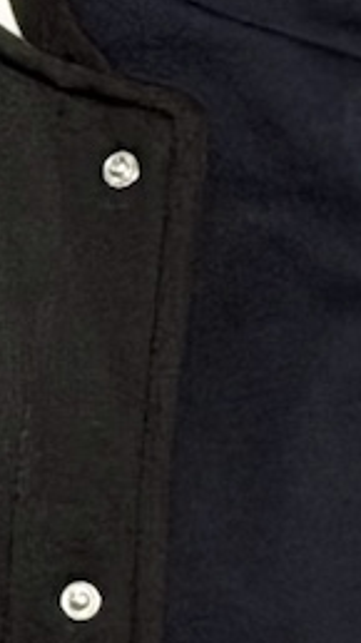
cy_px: 222
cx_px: 110
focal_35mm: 389
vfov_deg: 5.6
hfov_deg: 3.1
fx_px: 6624
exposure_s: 1/50
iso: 200
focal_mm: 6.76
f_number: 1.78
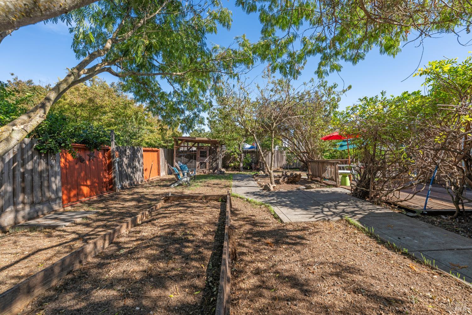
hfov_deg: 104.3
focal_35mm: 14
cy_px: 158
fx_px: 184
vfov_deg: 81.2
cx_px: 236
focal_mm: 14
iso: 64
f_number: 8
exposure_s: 1/125
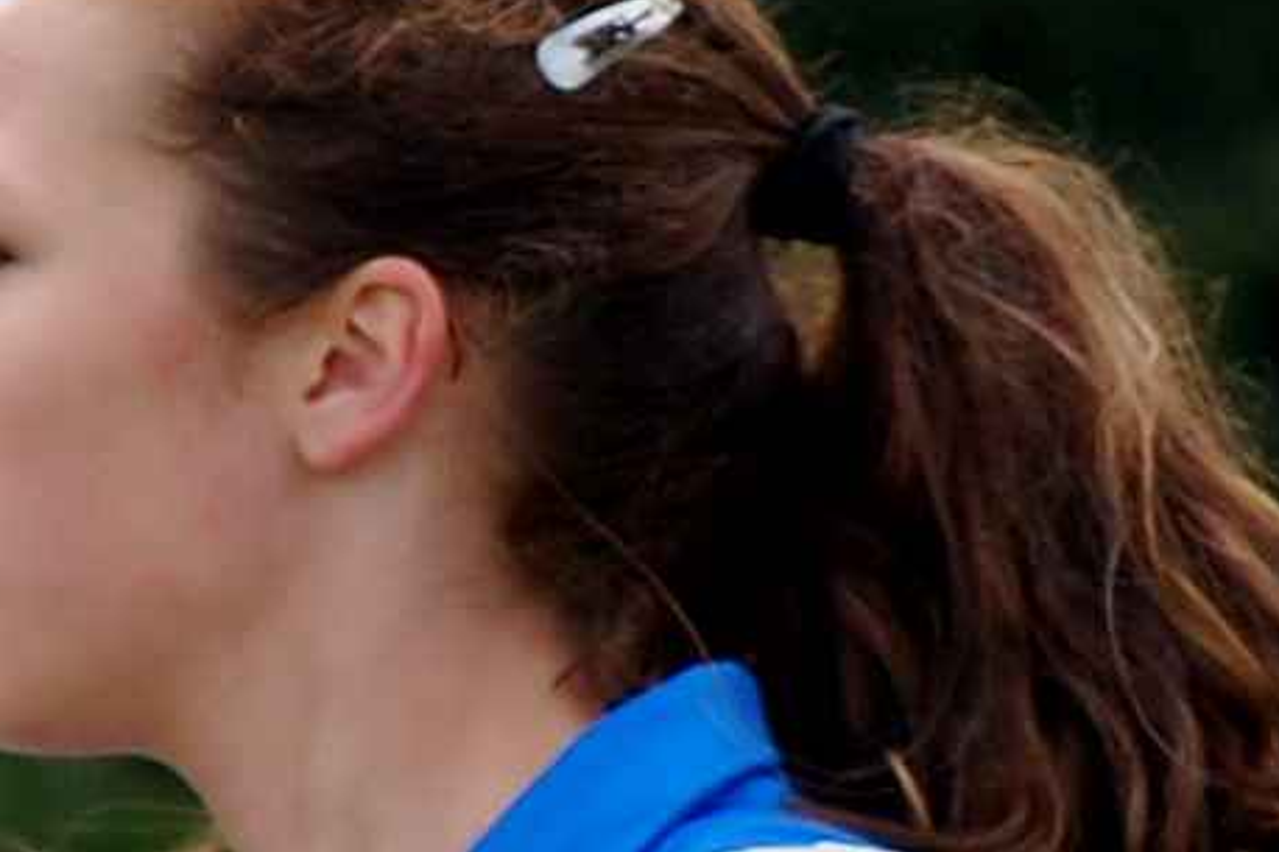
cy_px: 1138
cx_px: 138
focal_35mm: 941
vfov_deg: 1.5
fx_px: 33418
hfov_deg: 2.2
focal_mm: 160
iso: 450
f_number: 5.3
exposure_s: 1/500
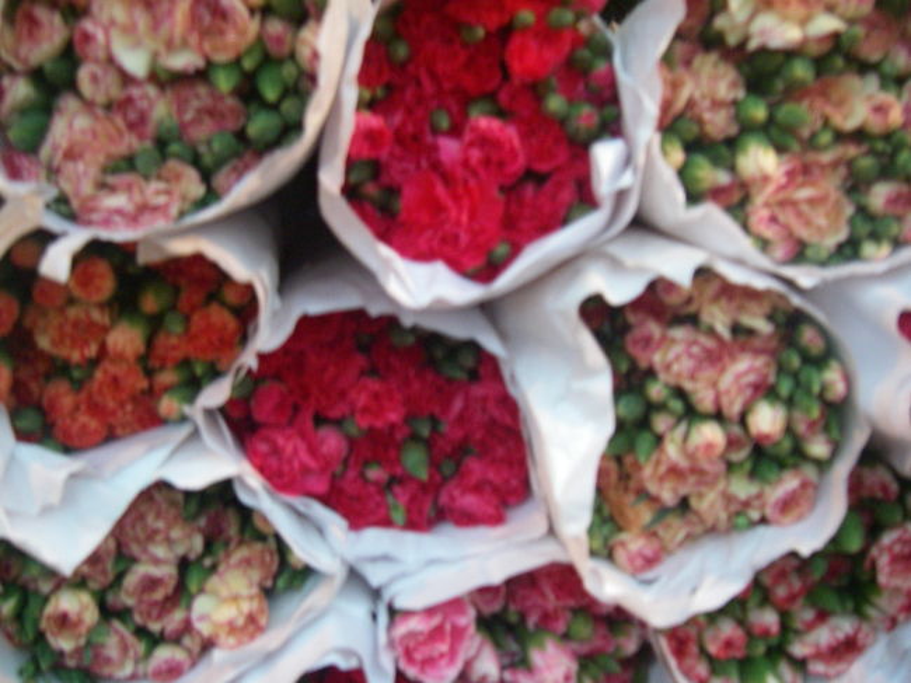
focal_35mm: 55
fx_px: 1447
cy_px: 342
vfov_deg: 26.5
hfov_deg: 34.9
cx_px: 456
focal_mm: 9.2
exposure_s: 1/4
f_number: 3.6
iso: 320
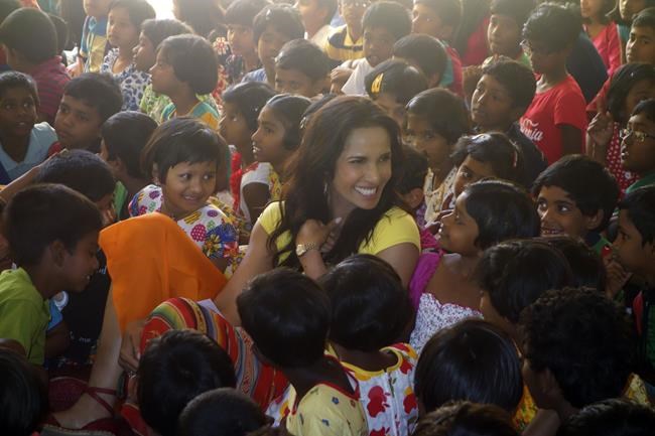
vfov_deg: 13.7
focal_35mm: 100
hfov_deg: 20.4
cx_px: 328
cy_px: 218
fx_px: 1819
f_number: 4.9
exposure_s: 1/30
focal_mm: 37.1
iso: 800
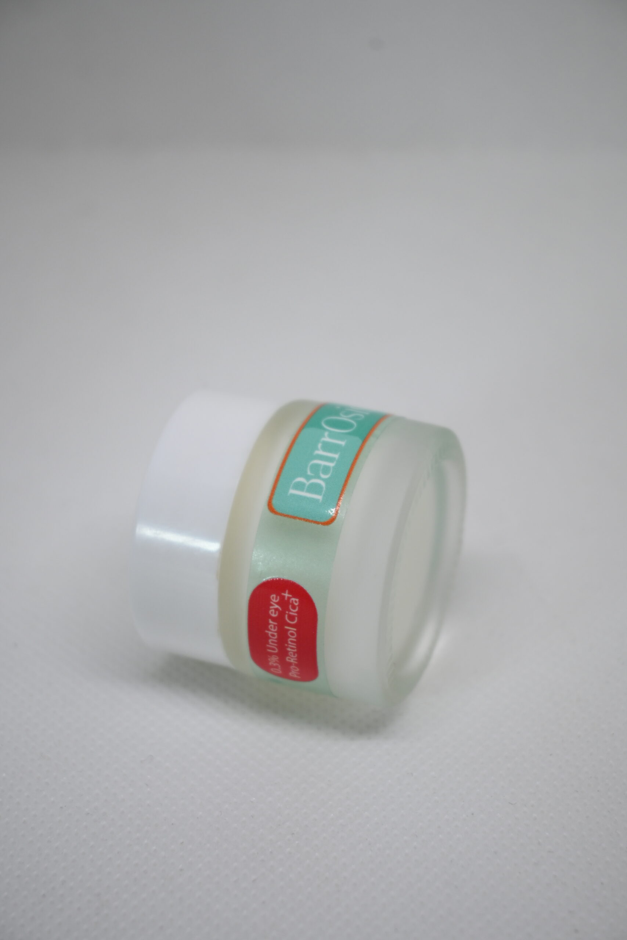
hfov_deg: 18.2
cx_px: 314
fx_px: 1959
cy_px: 470
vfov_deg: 27.0
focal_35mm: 75
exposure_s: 1/100
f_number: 6.3
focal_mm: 50
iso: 250
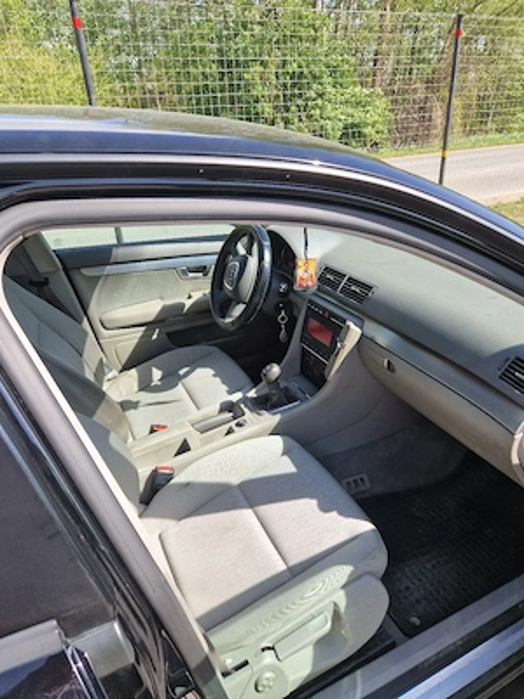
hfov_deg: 58.9
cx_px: 262
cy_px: 350
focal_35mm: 23
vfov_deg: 73.9
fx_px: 464
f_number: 1.8
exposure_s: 1/500
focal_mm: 5.4
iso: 50
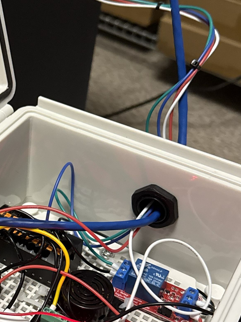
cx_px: -7
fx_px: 575
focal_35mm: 62
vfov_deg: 31.2
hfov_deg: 22.6
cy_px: 182
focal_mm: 6.76
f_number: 1.78
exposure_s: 1/60
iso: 640
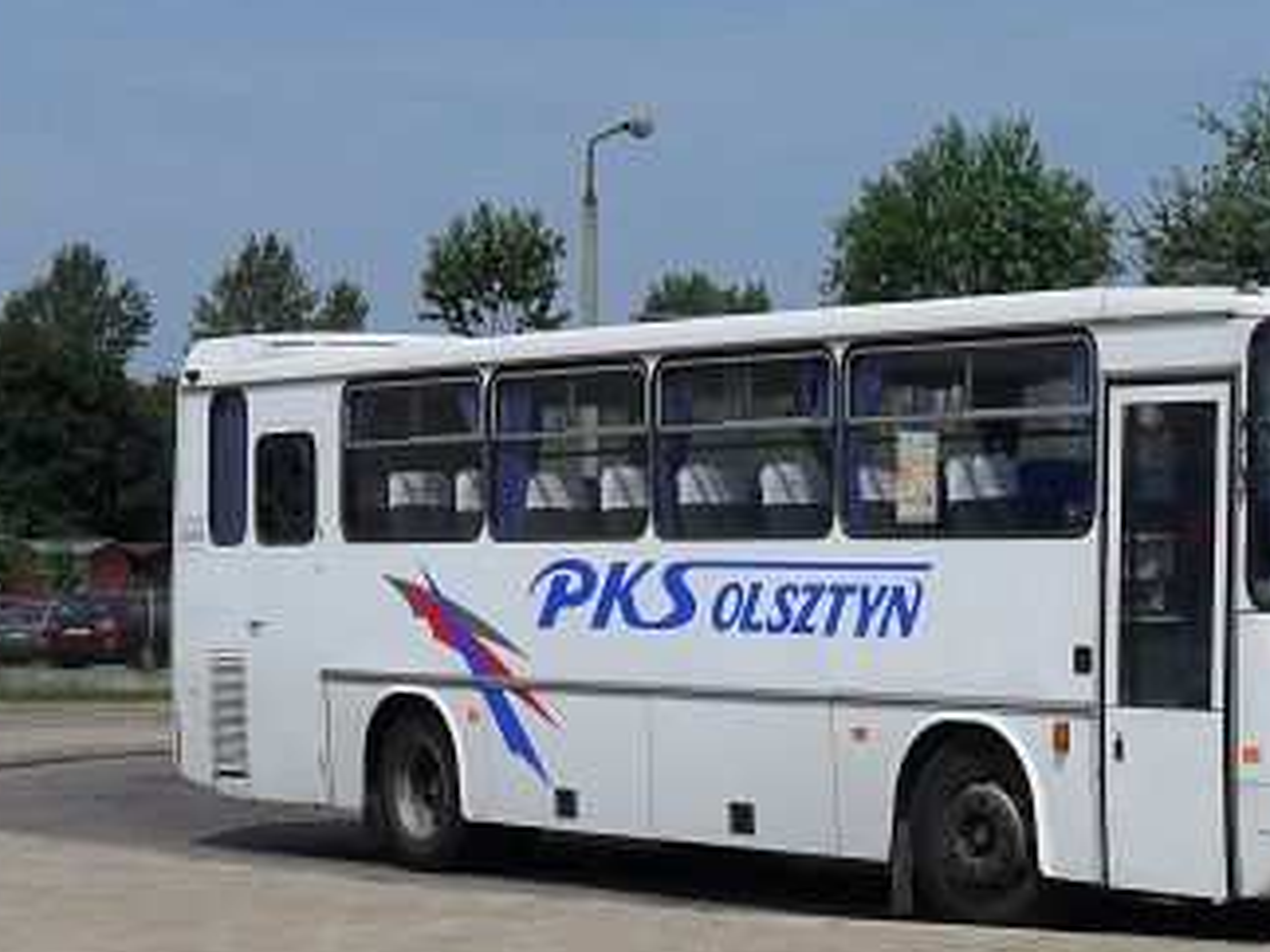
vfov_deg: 13.5
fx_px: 3998
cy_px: 716
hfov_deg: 17.9
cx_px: 1007
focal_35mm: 109
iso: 100
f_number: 11.3
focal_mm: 7.8
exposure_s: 1/250
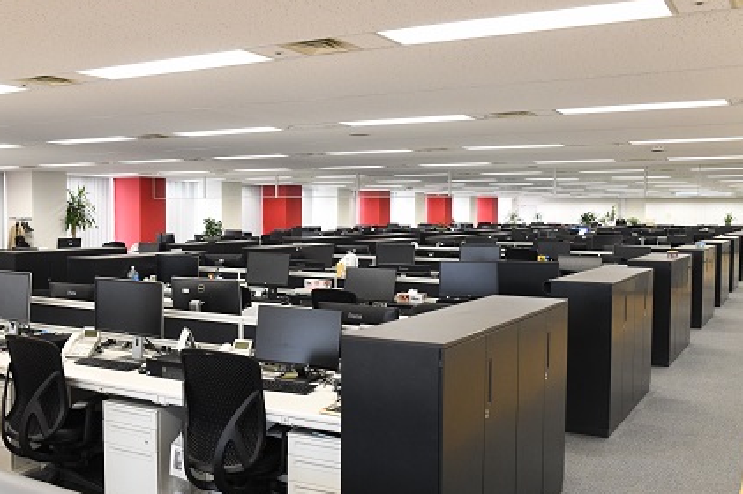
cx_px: 348
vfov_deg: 35.0
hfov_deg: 50.7
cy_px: 246
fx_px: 784
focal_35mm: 38
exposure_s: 1/250
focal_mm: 32
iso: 5000
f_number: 5.6
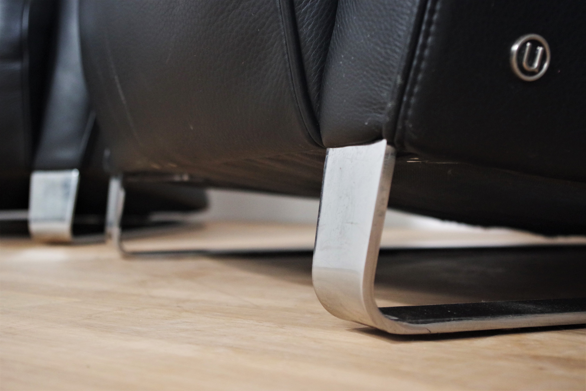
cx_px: 293
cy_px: 196
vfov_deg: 23.8
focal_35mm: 57
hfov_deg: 35.1
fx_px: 928
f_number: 4.5
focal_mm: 37.5
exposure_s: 1/80
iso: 3200
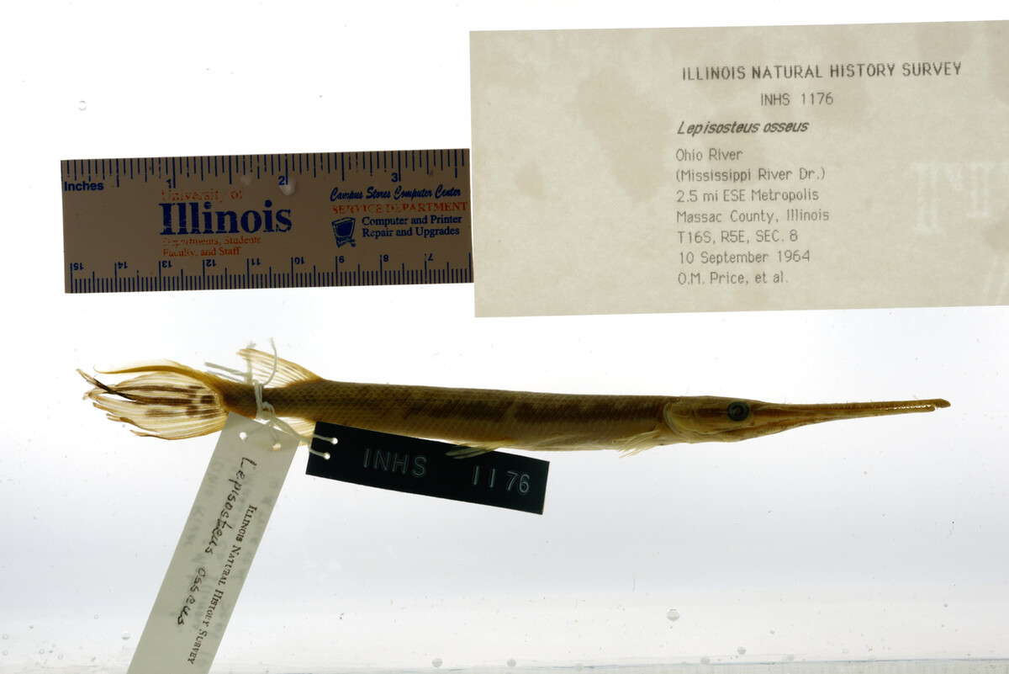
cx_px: 504
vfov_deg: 22.6
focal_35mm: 60
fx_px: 1682
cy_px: 337
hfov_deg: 33.4
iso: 100
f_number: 20
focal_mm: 60
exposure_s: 1/40
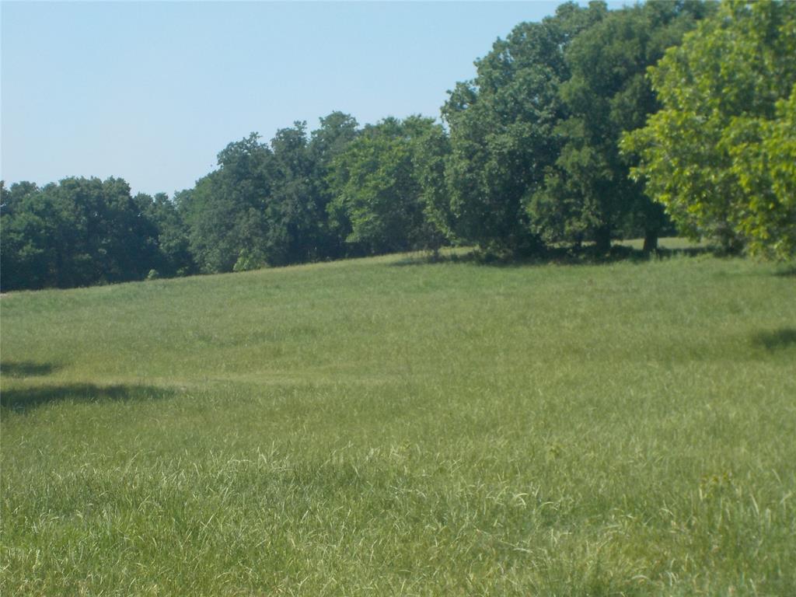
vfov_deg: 16.4
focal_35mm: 90
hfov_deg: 21.8
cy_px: 298
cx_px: 398
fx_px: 2070
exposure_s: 1/320
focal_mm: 12.3
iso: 125
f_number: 5.9
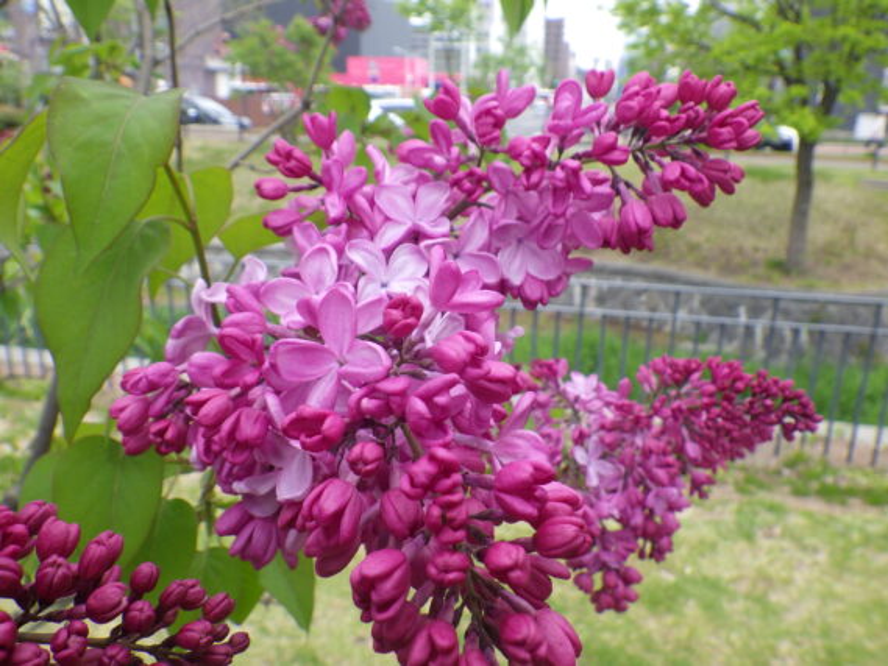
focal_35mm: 28
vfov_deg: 49.8
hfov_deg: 63.4
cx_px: 444
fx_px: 718
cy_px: 333
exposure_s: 1/200
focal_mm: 5
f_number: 4.2
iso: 125
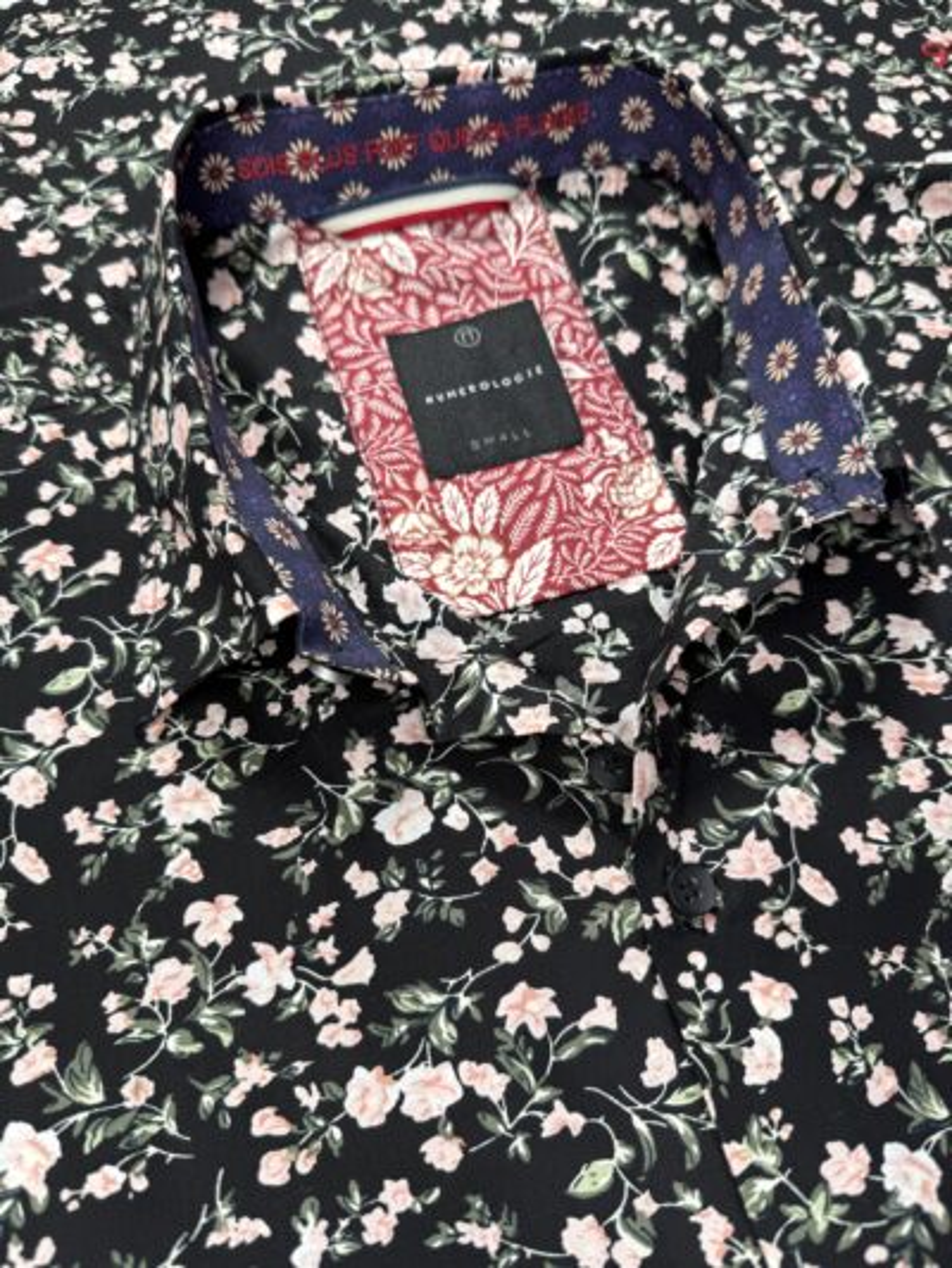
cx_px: 476
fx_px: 880
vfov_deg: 71.6
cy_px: 634
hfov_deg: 56.8
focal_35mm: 24
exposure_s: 1/169
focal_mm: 6.76
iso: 64
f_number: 1.78
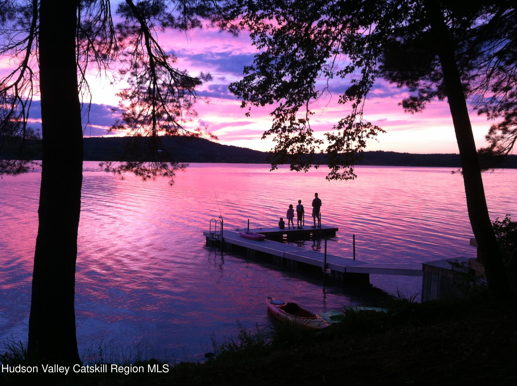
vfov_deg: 40.6
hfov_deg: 52.7
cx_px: 258
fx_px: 522
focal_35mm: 35
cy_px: 193
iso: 80
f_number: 2.8
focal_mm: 3.85
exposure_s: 1/15
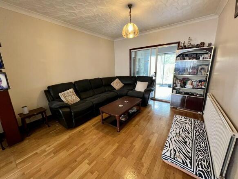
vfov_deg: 89.9
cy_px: 90
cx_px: 119
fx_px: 89
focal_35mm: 13
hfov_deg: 106.2
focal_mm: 1.57
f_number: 1.8
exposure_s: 1/50
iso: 400
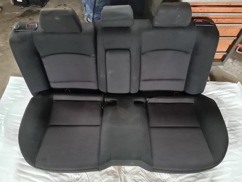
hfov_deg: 67.3
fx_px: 182
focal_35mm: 26
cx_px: 121
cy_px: 91
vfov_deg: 53.1
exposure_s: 1/25
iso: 1250
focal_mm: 5.4
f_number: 1.8
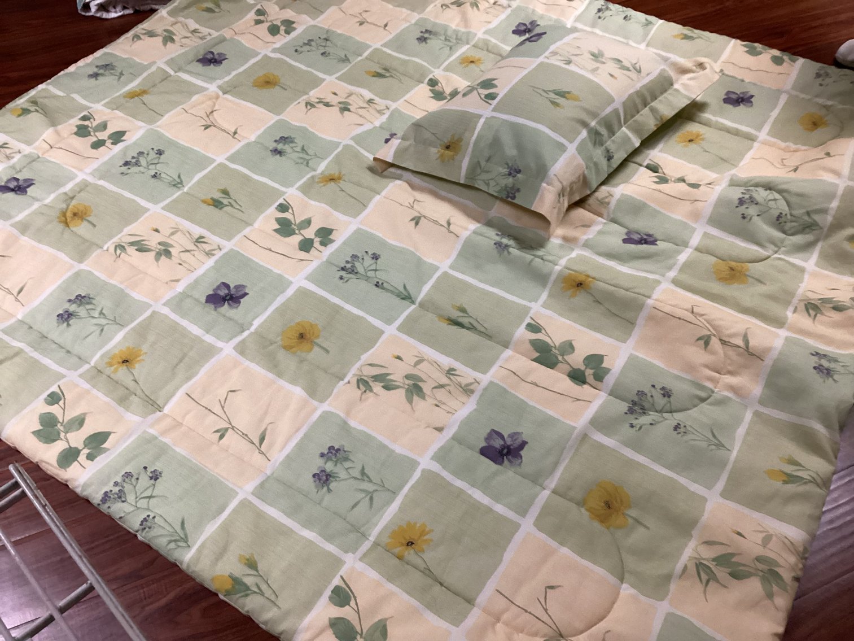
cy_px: 320
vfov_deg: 45.4
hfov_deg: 58.3
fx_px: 765
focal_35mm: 31
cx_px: 427
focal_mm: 3.3
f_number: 2.4
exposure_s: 1/60
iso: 320
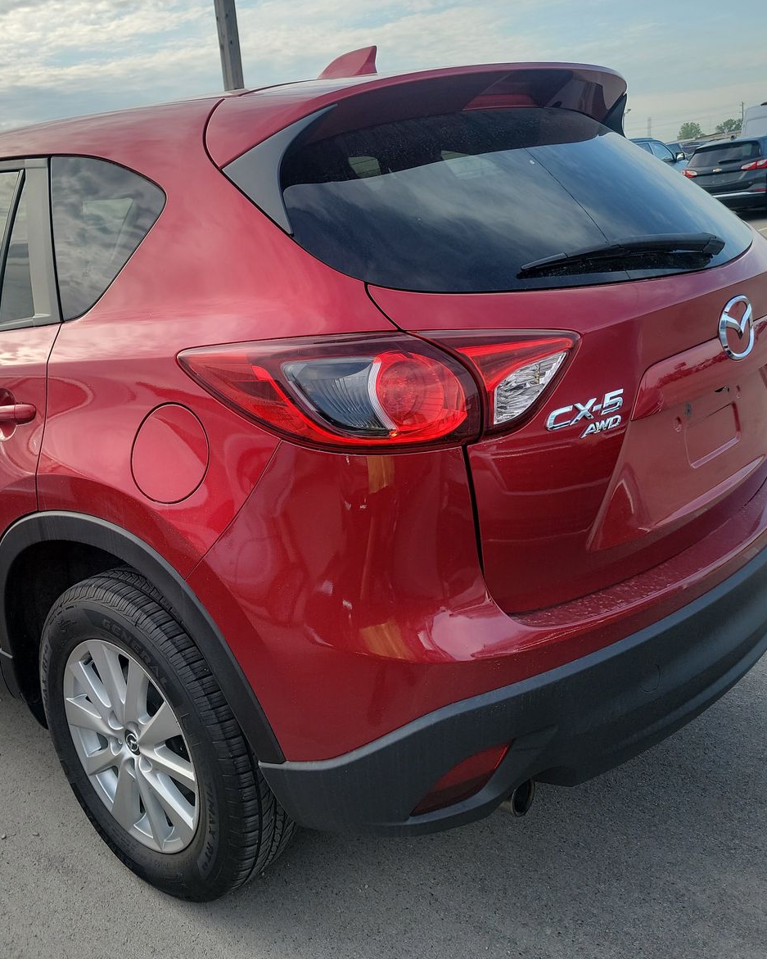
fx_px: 908
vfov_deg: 55.7
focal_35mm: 32
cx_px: 219
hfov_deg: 44.7
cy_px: 488
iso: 50
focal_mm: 6.7
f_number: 1.8
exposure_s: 1/327
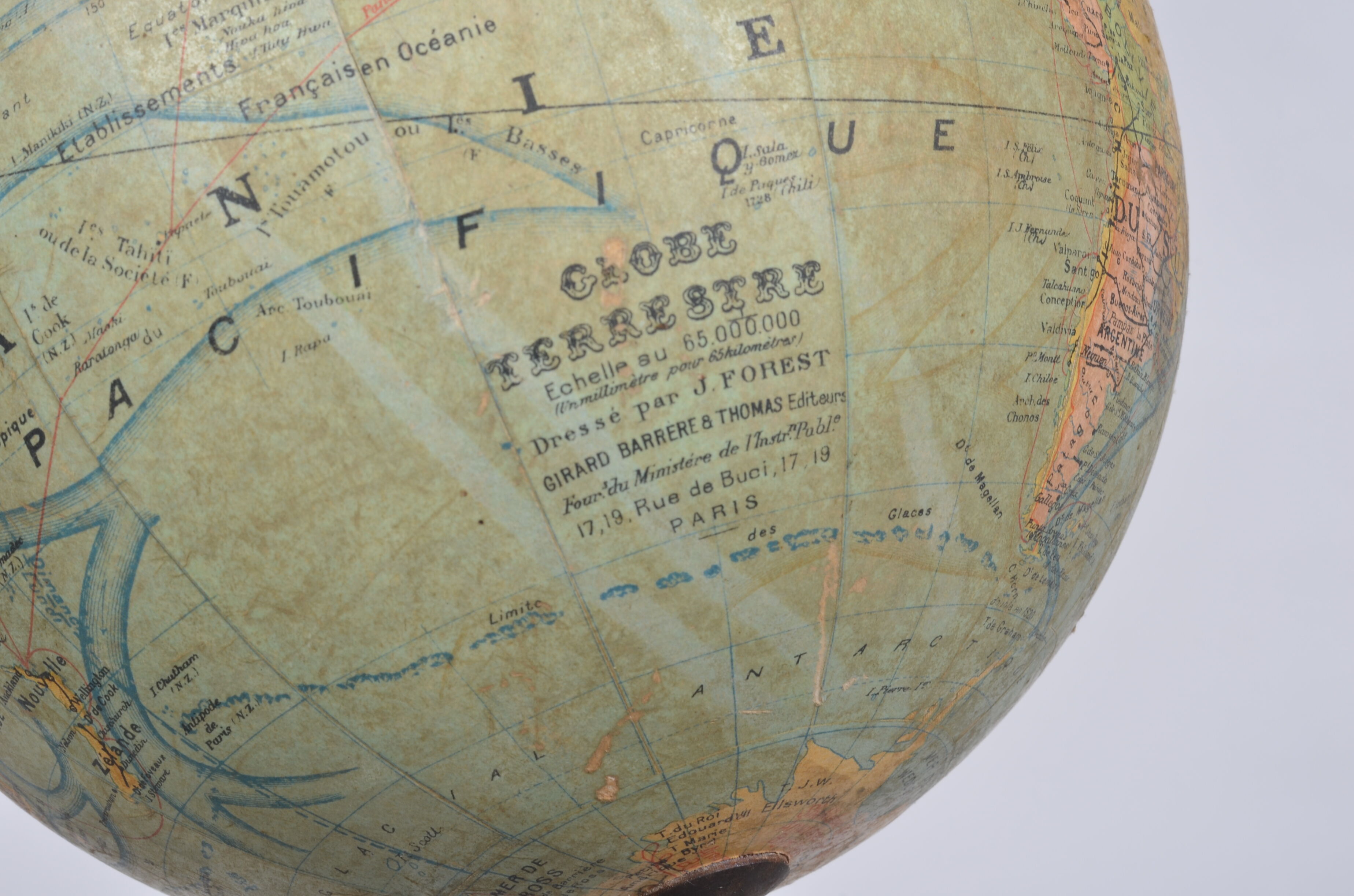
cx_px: 677
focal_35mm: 75
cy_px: 448
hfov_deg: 27.0
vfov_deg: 18.1
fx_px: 2815
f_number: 14
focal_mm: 50
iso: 100
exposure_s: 1/125
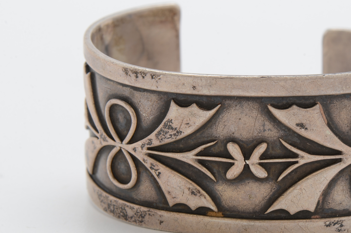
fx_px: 1241
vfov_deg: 10.7
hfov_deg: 16.1
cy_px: 116
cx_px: 176
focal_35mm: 128
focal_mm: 85
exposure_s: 1/125
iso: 200
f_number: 16
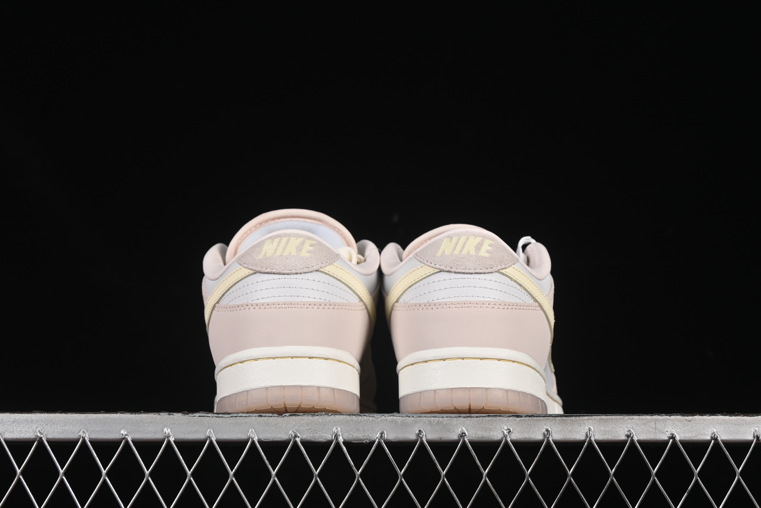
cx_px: 380
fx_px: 1585
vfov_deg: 18.2
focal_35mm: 75
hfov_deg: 27.0
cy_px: 254
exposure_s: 1/80
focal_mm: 50
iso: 160
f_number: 8
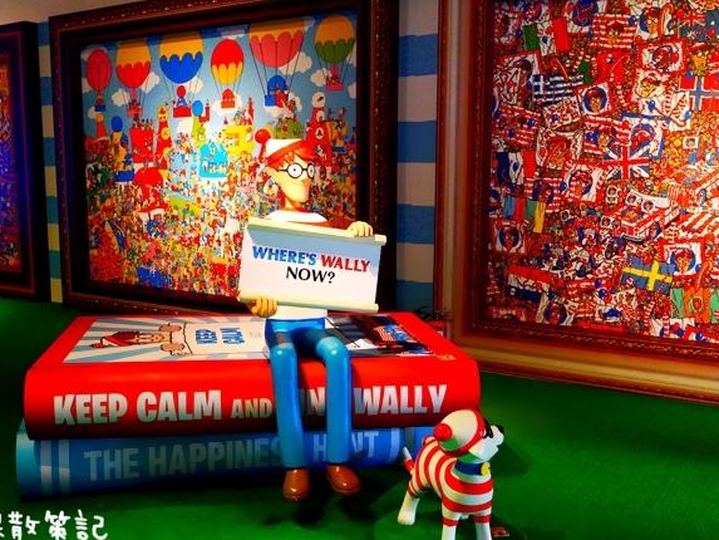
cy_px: 278
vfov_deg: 37.7
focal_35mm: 38
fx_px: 789
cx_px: 333
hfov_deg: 48.9
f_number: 4
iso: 2000
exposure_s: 1/60
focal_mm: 17
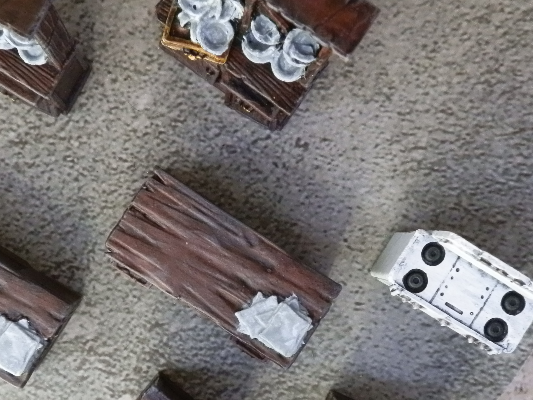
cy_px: 289
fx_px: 724
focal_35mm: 47
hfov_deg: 40.2
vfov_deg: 30.5
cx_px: 211
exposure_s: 1/100
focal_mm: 5
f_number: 3.1
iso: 400
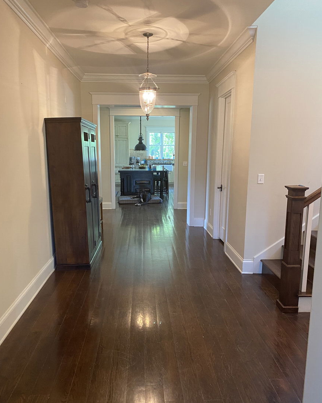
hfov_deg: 51.5
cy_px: 206
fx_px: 334
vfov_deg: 62.2
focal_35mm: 28
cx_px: 157
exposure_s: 1/60
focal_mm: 4.25
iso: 320
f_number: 1.8
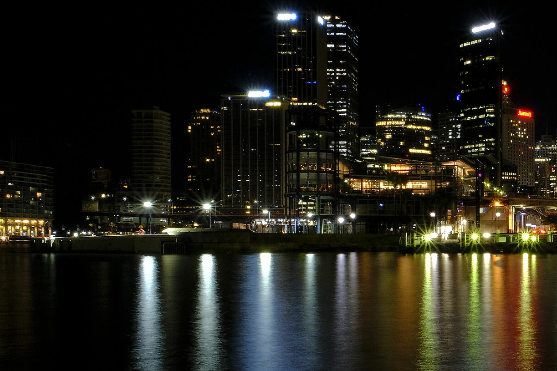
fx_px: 820
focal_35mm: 53
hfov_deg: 34.5
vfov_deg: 25.4
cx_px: 541
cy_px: 243
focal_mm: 18
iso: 500
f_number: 22
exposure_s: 25
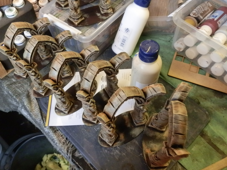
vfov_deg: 42.9
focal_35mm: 33
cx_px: 104
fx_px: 216
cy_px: 78
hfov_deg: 55.3
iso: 400
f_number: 3.1
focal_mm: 5
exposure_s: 1/25
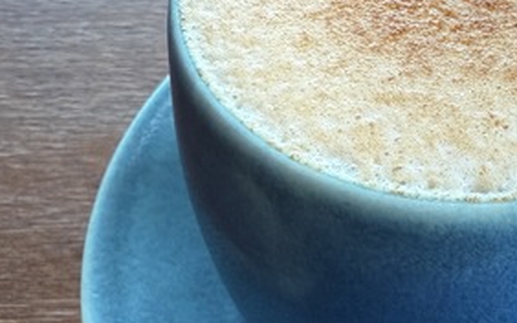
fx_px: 915
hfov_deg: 28.6
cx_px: 568
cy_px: 220
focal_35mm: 65
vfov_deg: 19.9
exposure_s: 1/120
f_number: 2.2
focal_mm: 2.22
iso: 250
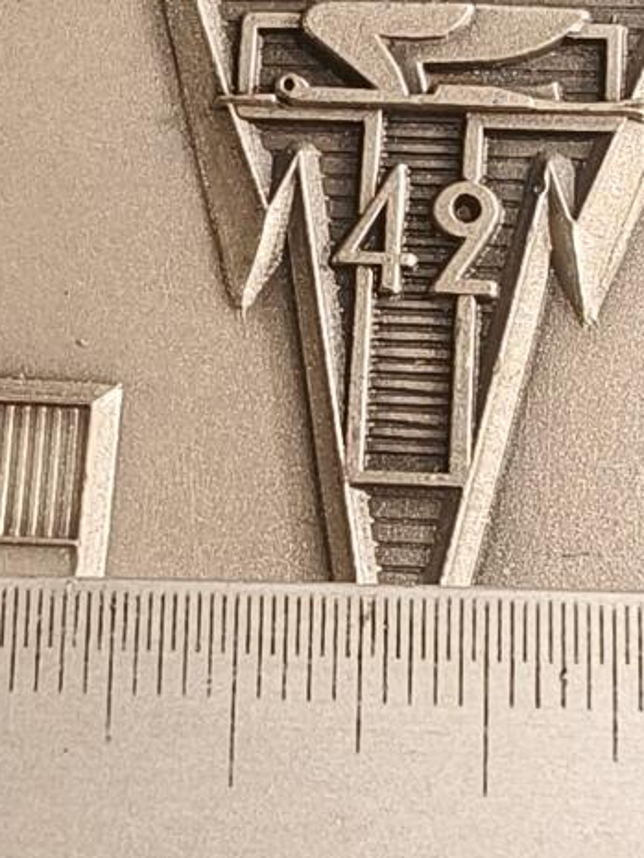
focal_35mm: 89
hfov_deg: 16.3
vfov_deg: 21.1
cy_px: 908
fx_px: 2207
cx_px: 631
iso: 160
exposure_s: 1/95.3
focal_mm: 2.32
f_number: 2
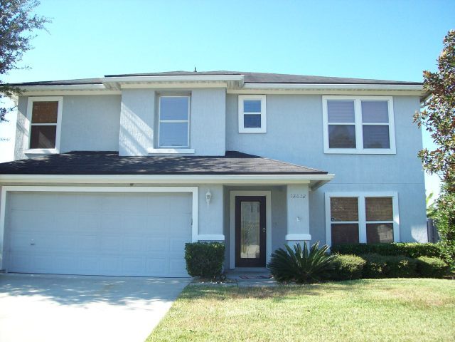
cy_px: 171
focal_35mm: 36
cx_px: 228
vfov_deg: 39.7
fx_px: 473
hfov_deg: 51.4
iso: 80
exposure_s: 1/407
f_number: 2.7
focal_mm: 6
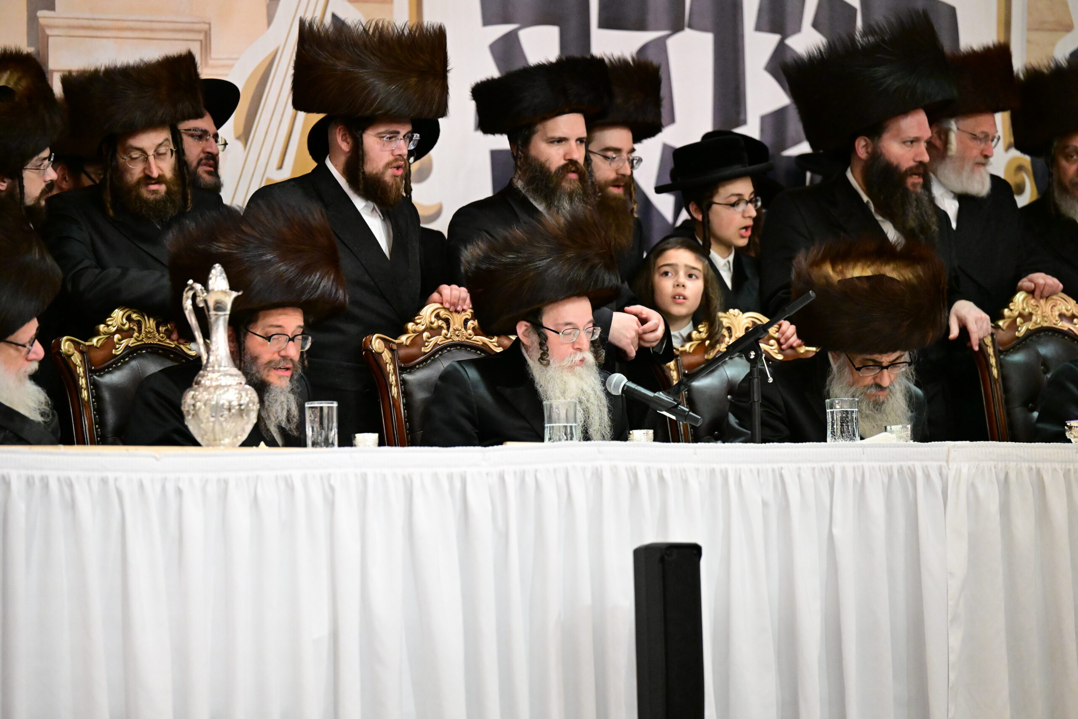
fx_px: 5989
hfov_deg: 10.3
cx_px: 539
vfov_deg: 6.9
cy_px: 360
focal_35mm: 200
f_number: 3.2
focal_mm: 200
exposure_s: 1/1250
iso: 10000
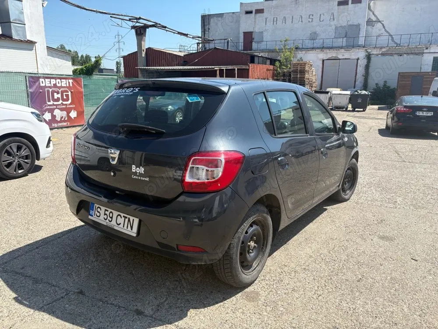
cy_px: 164
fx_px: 329
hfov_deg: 67.3
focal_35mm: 26
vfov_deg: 53.1
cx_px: 219
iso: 50
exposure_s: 1/2141
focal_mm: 5.96
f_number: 1.6
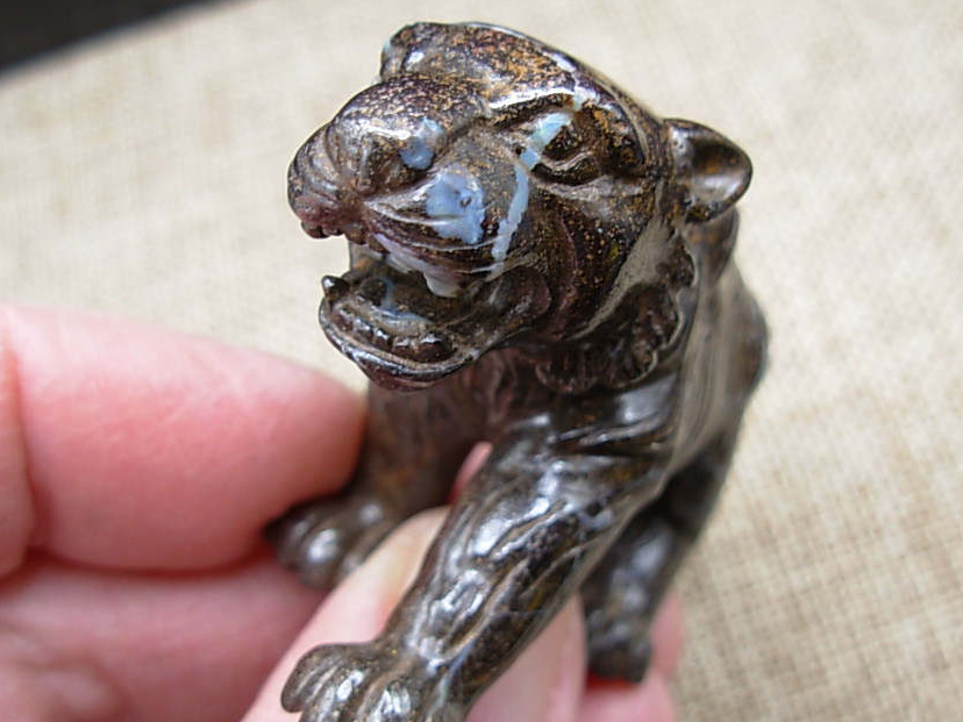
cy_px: 416
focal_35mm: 47
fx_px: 1308
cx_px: 556
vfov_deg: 30.8
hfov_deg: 40.3
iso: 50
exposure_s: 1/24.7
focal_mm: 6.3
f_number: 2.9
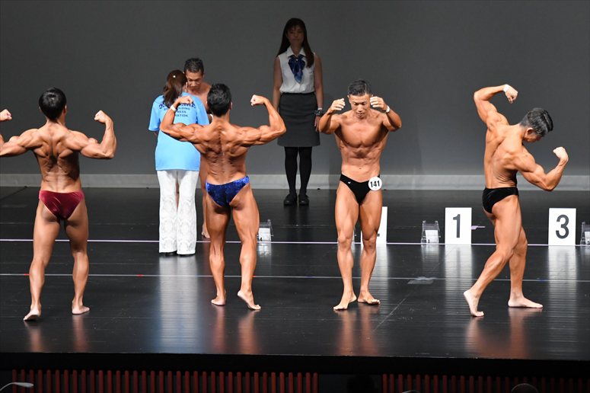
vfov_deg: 6.1
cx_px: 295
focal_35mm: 225
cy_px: 196
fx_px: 3686
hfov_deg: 9.2
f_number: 5.6
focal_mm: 150
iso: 5000
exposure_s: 1/400
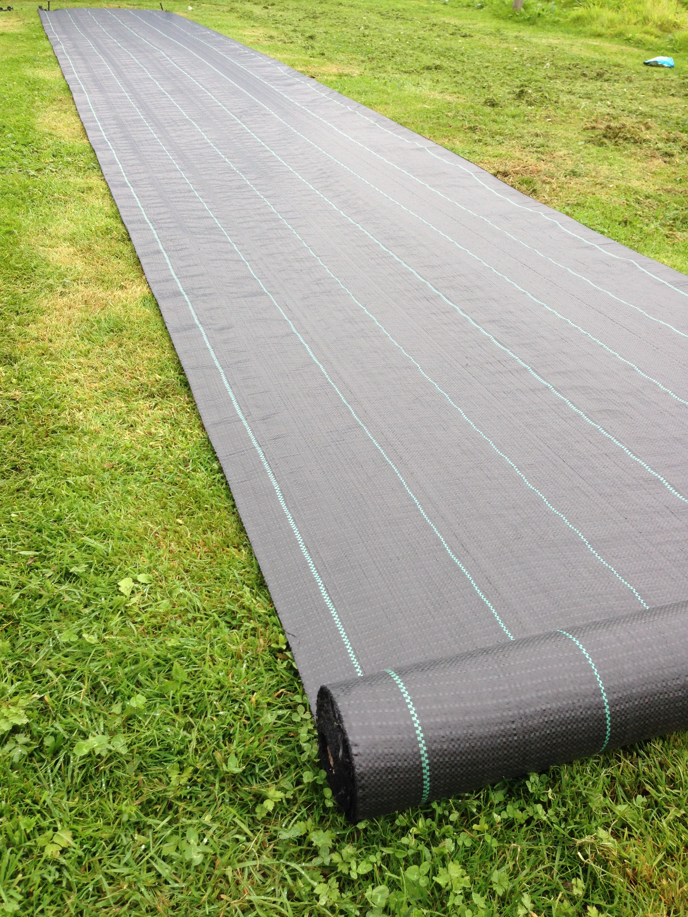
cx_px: 344
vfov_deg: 55.4
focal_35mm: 33
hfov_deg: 42.9
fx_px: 875
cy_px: 458
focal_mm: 4.12
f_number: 2.4
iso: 50
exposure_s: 1/243
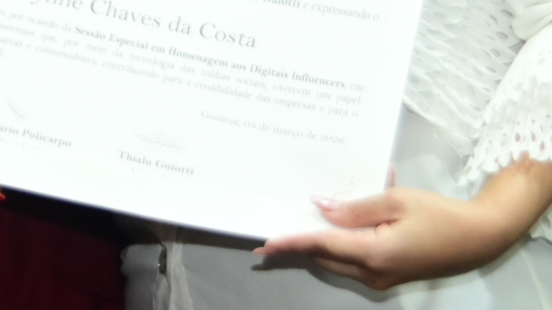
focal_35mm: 266
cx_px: 64
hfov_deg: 8.1
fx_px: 3893
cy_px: -258
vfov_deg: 4.5
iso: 3200
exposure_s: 1/125
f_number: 4.5
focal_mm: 70
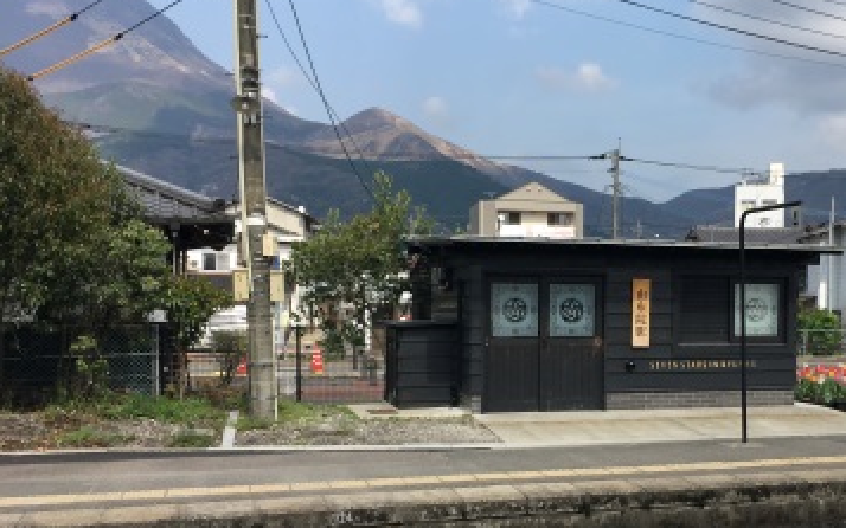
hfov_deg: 61.2
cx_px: 422
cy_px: 246
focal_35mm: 31
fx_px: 715
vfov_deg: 40.6
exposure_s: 1/1054
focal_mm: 4.15
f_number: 2.2
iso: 25
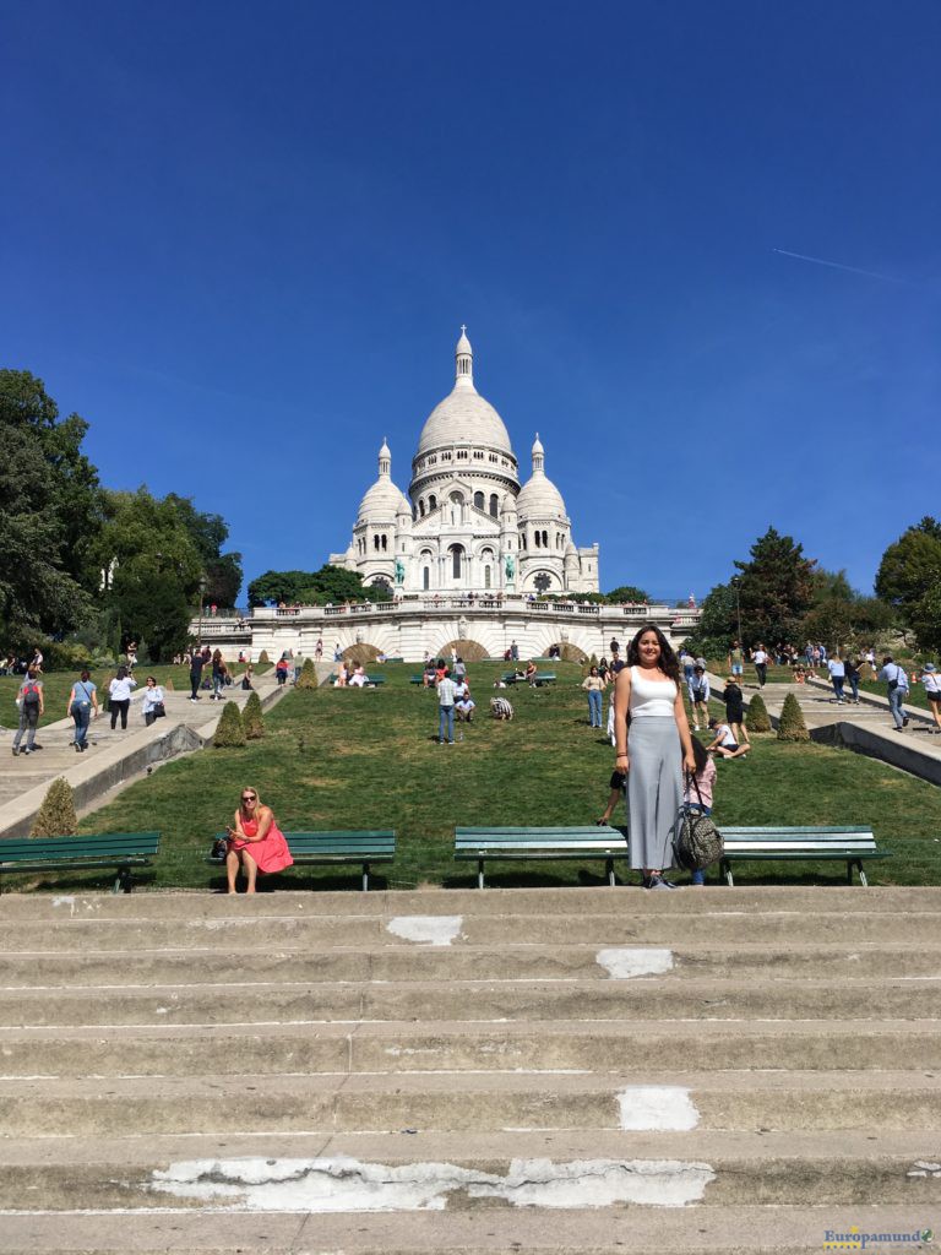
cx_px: 470
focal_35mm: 29
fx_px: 1051
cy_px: 628
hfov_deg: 48.2
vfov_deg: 61.7
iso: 25
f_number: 2.2
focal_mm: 4.15
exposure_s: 1/2262
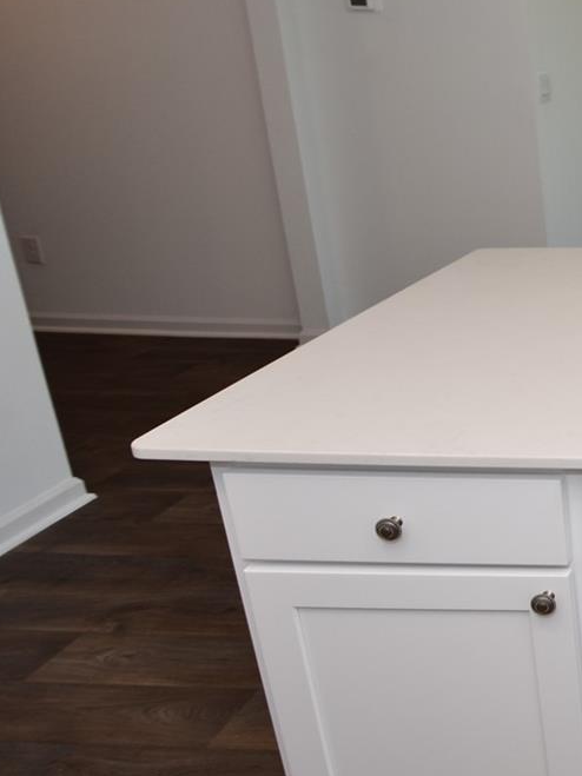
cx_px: 924
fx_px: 785
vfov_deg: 52.1
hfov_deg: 26.1
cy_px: 294
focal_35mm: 35
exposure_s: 1/80
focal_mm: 10
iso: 200
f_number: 4.5
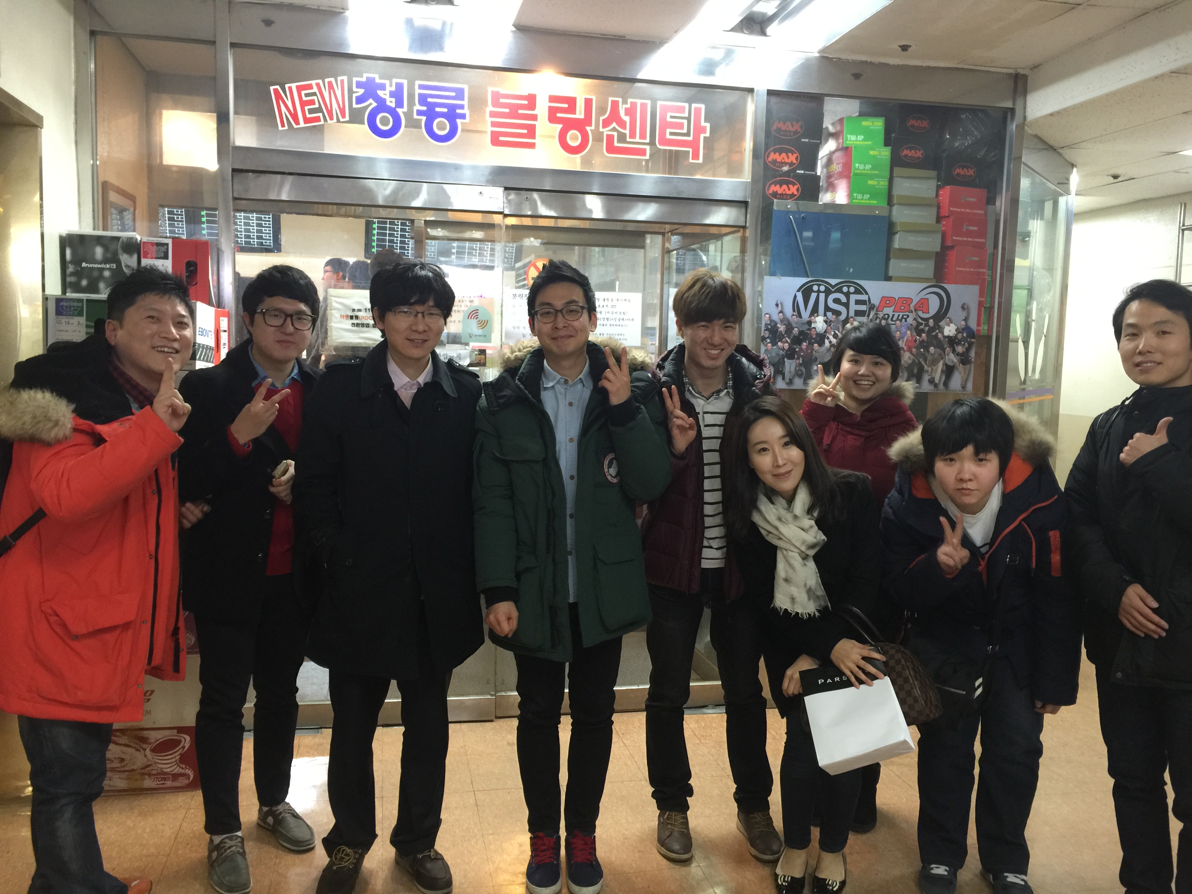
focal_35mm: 29
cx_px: 596
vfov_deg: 48.2
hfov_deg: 61.7
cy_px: 447
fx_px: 999
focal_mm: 4.15
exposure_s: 1/4
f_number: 2.2
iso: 64
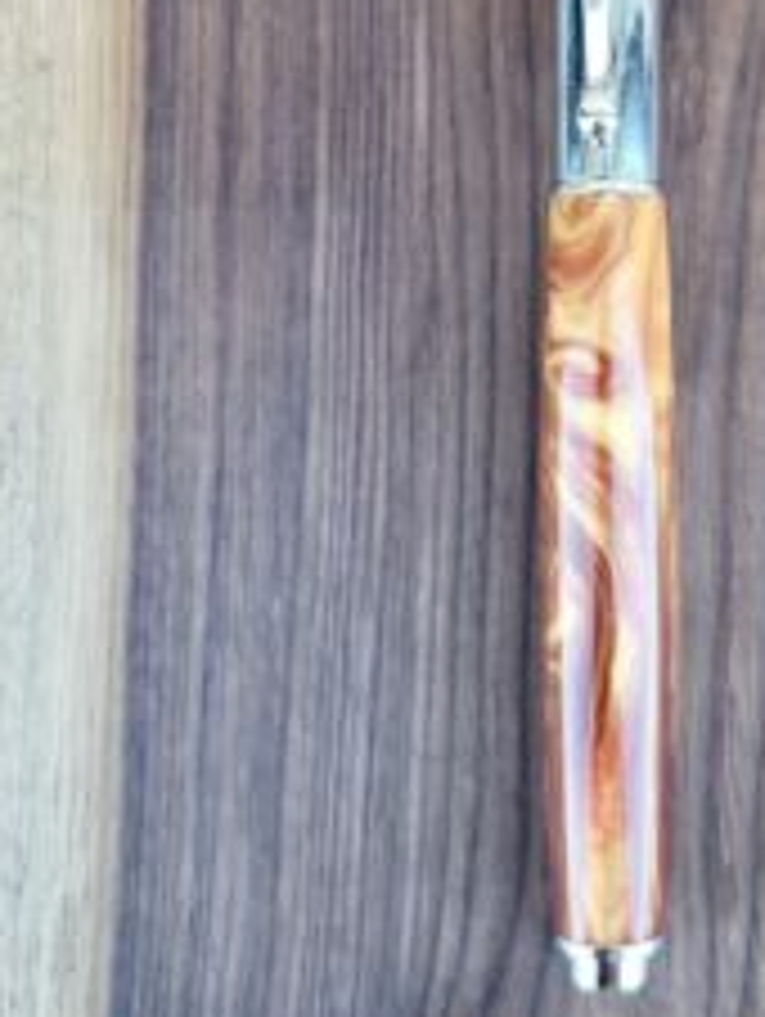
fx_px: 1353
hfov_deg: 30.7
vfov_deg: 41.0
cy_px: 396
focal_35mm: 46
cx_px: 626
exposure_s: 1/100
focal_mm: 5.4
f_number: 1.8
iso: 80
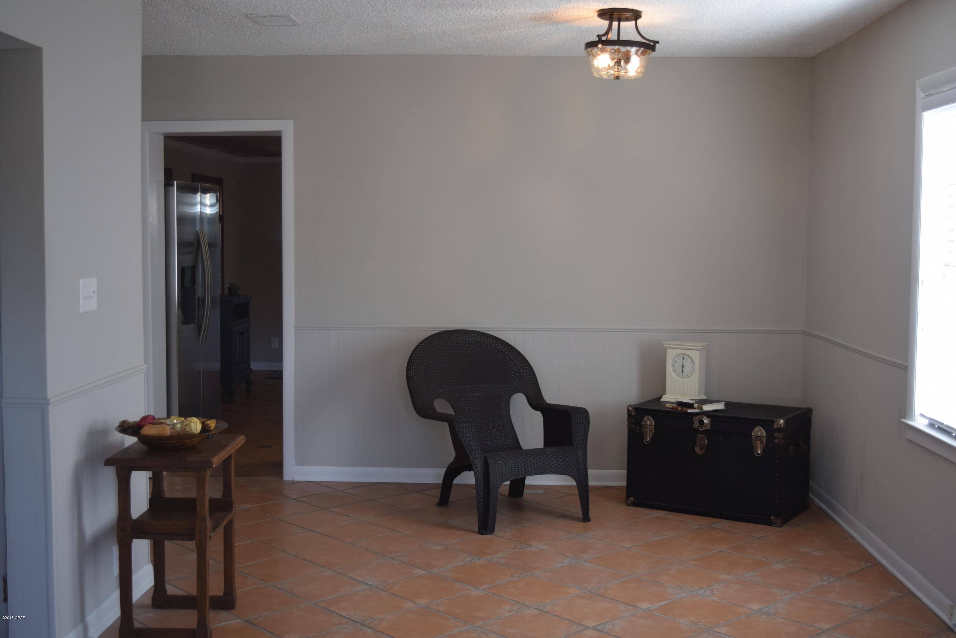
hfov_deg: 45.0
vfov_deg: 30.9
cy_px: 319
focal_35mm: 44
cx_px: 478
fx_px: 1155
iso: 400
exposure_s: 1/80
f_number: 4.5
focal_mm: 29
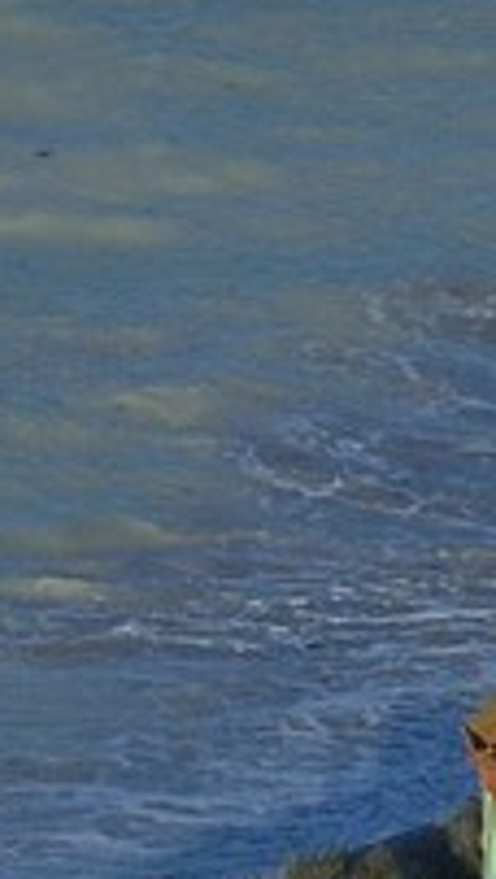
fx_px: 46366
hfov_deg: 0.6
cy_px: 3103
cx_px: 592
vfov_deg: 1.1
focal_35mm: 1988
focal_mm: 160
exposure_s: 1/640
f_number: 5
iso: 100
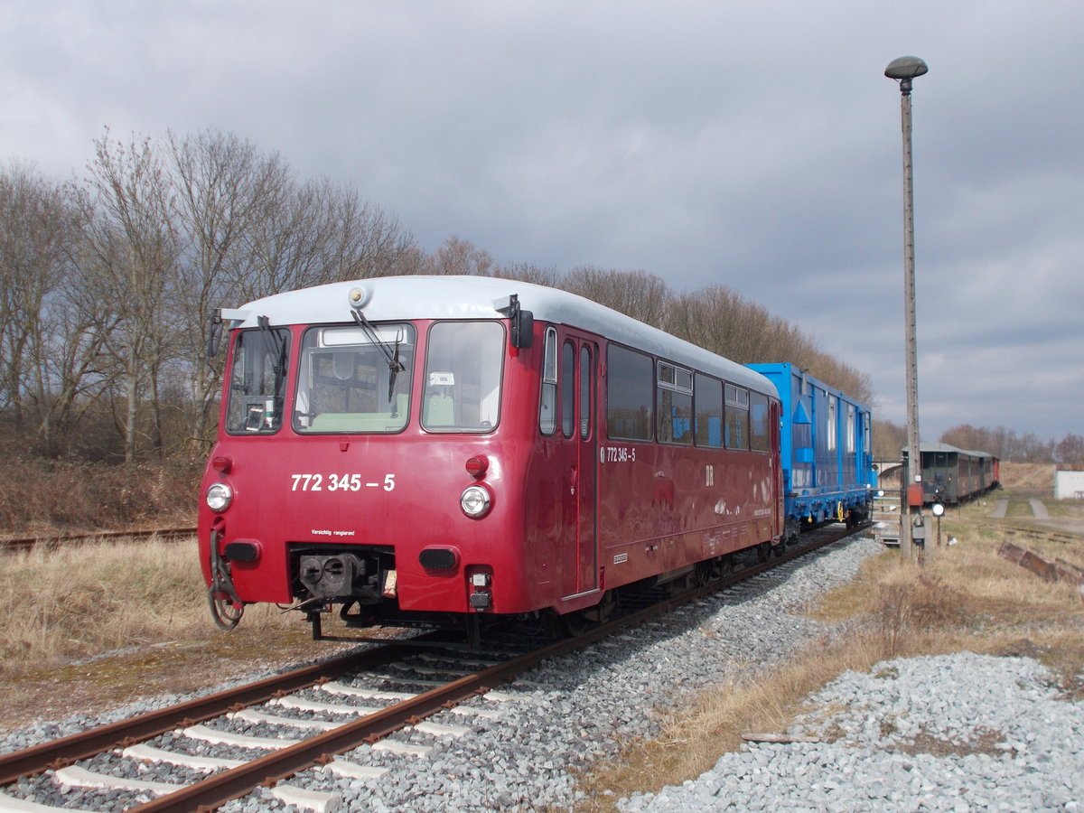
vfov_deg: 36.8
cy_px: 406
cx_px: 542
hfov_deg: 47.9
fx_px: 1221
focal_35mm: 39
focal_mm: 6.9
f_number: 9.8
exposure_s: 1/125
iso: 80
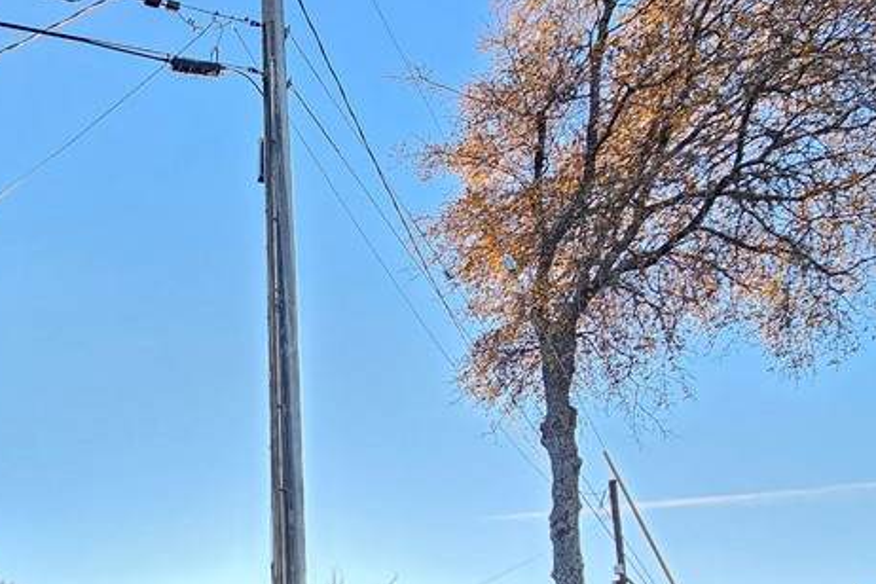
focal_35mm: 30
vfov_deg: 39.1
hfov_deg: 55.5
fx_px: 730
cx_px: 123
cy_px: 569
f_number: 2.2
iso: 100
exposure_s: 1/207
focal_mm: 2.2
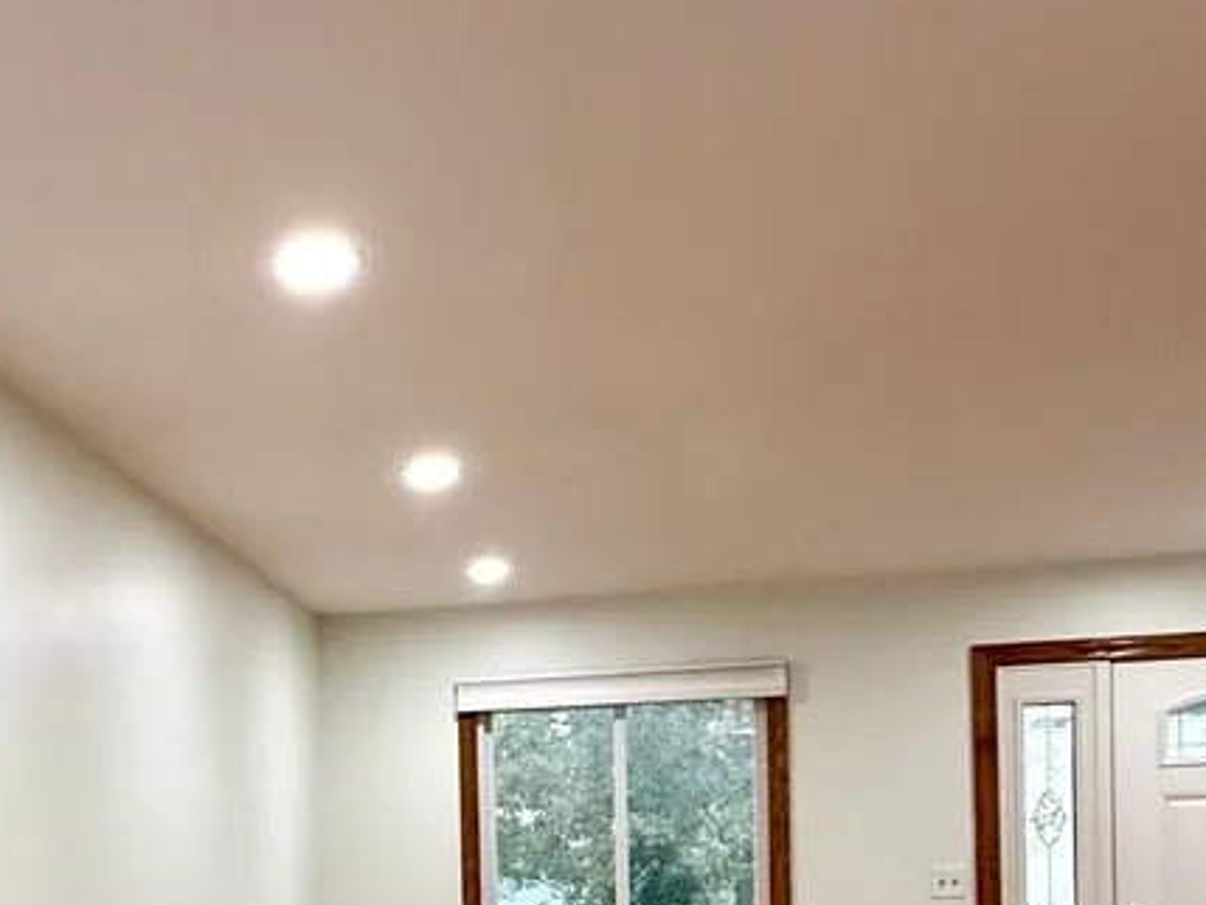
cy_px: 913
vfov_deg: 28.9
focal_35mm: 47
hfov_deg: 38.4
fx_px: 1638
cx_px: 188
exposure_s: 1/120
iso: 200
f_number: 2.2
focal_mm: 2.22
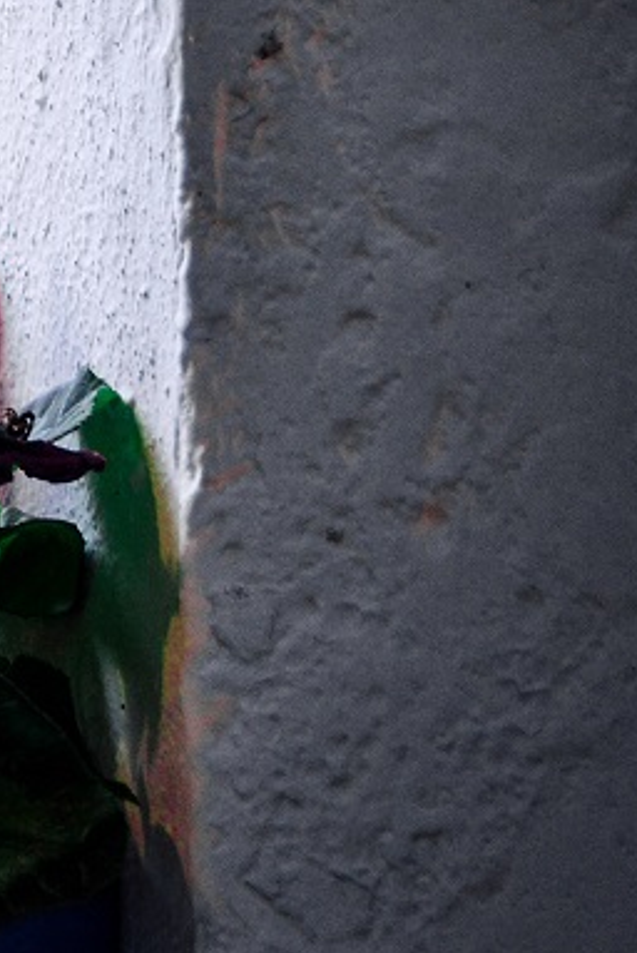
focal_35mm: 146
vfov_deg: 14.0
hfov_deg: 8.7
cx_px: -831
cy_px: 139
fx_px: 3856
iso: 400
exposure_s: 1/100
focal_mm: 31
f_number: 4.5
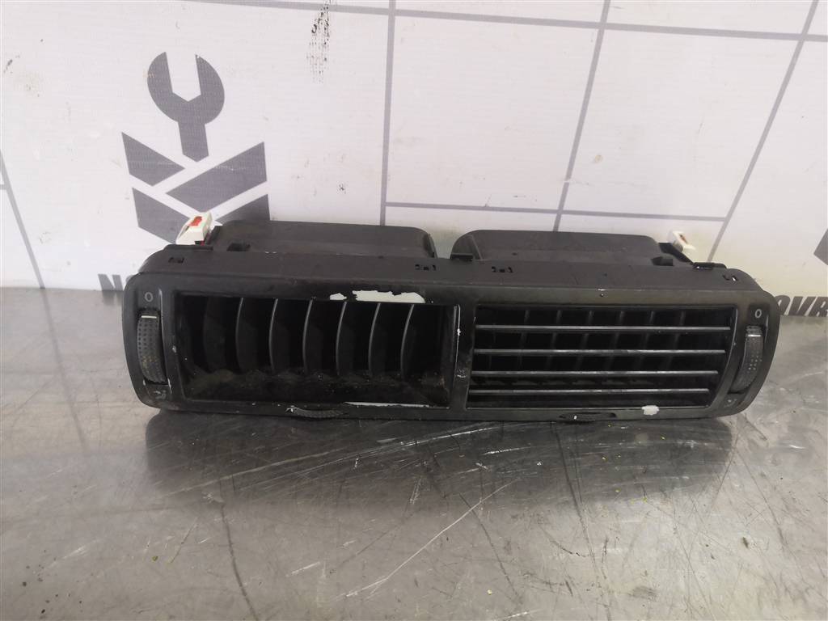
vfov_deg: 51.4
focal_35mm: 27
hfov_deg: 65.3
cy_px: 310
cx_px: 414
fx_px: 646
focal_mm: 3.95
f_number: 1.8
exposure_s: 1/100
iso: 320
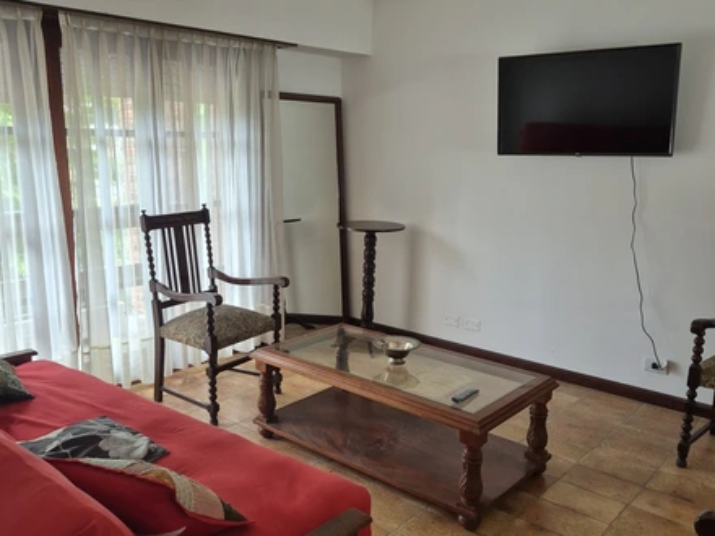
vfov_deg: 58.9
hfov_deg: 73.9
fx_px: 475
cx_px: 358
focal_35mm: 23
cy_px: 268
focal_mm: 5.4
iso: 160
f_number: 1.8
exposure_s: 1/180
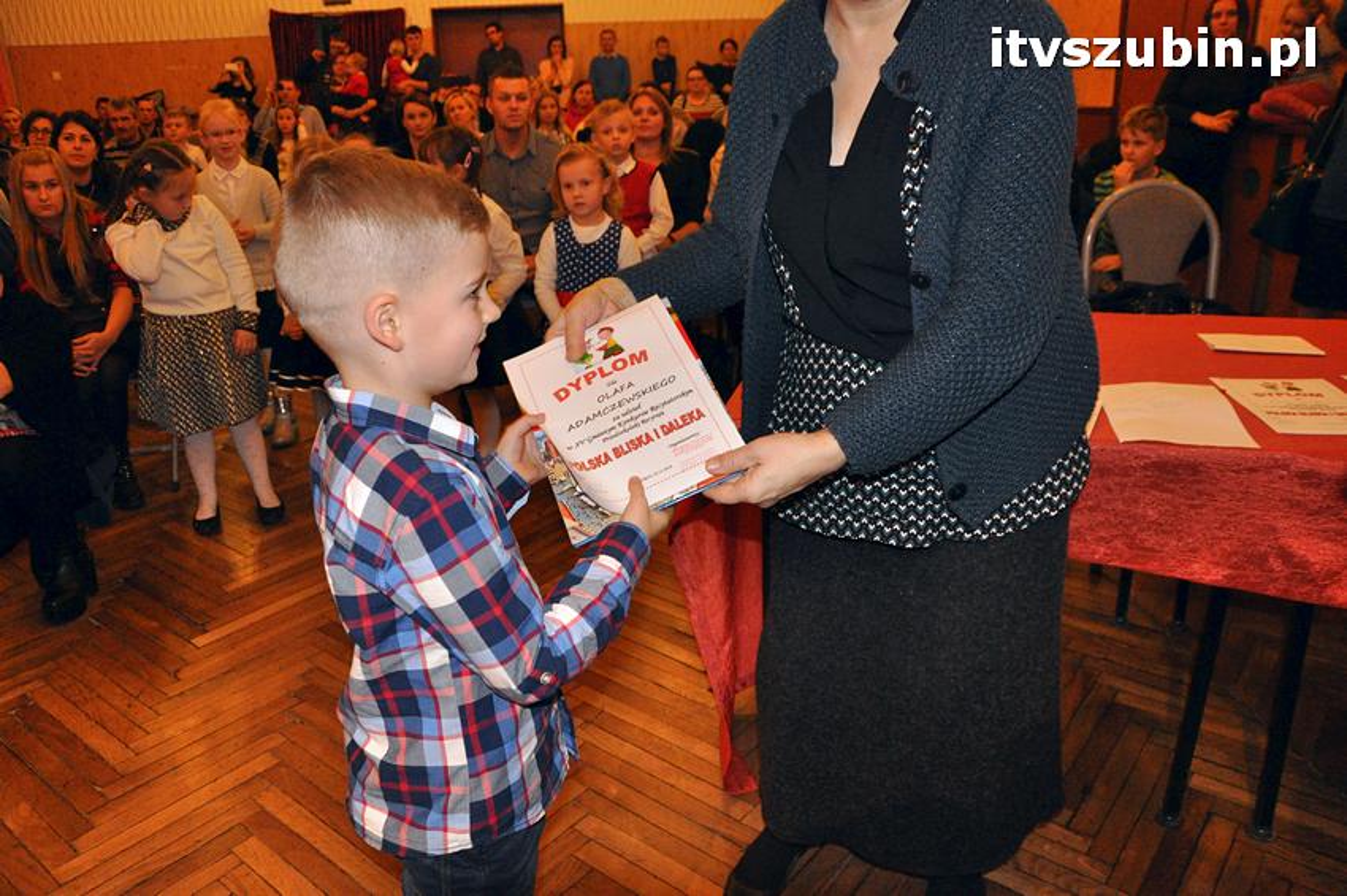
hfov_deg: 67.4
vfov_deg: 47.8
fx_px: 1009
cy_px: 448
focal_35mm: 27
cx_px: 674
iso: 2000
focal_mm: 18
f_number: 5
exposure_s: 1/60
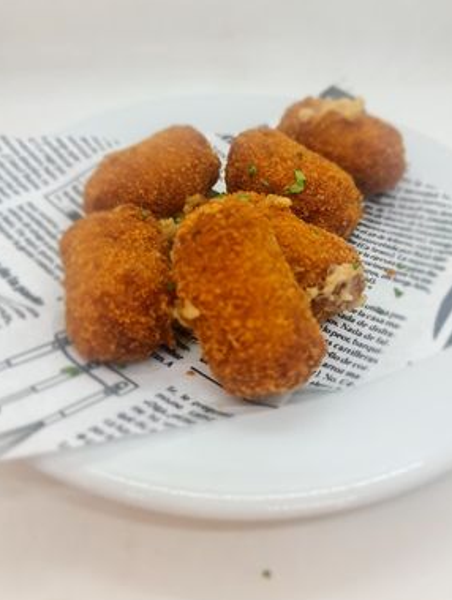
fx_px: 486
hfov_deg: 49.8
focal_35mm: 28
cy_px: 278
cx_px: 243
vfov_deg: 63.3
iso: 50
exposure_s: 1/50
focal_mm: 7
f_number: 1.8
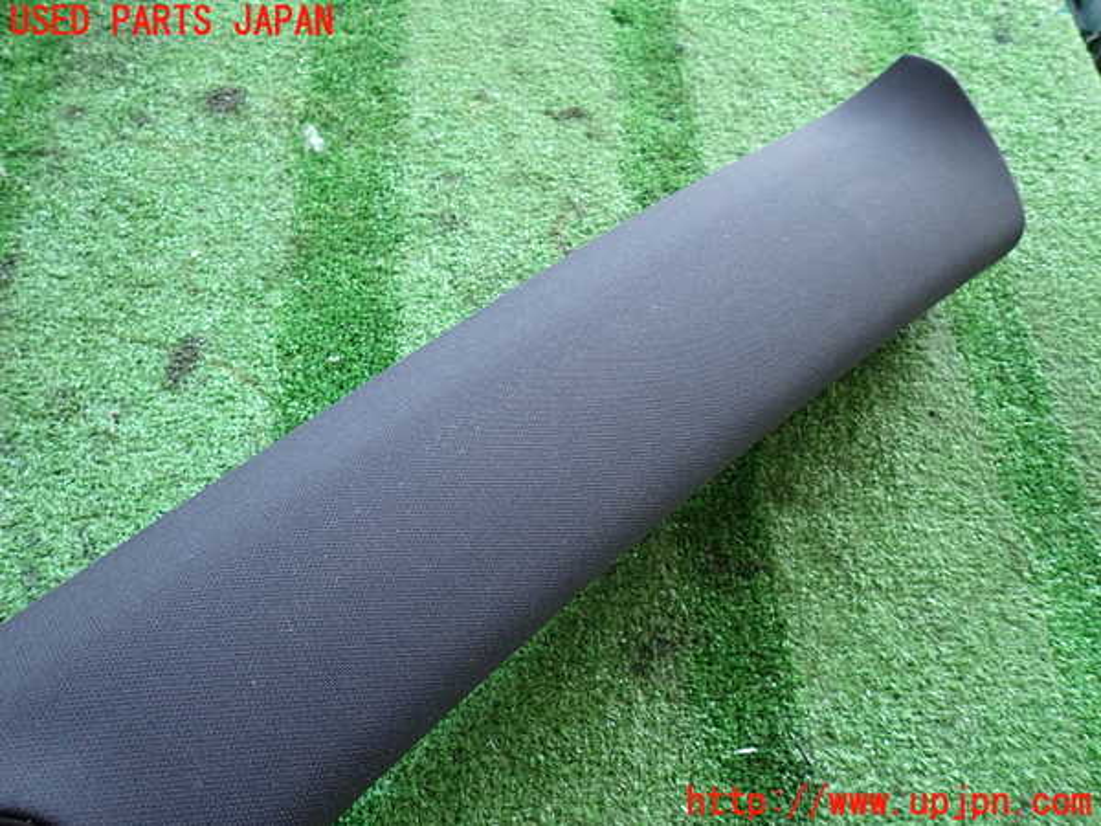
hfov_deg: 69.4
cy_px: 413
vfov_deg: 54.9
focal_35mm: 25
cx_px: 550
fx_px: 795
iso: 200
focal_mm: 4.5
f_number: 2
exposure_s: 1/50
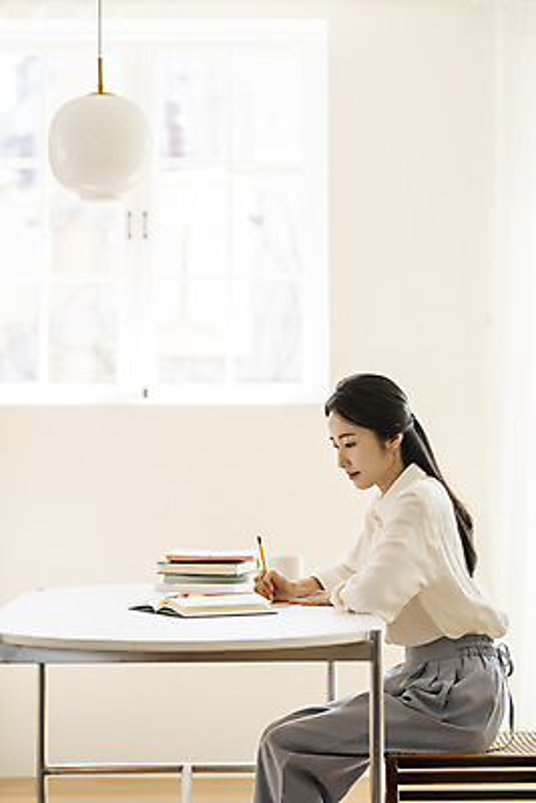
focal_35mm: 85
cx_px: 268
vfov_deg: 23.9
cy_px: 402
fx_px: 1897
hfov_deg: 16.1
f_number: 2
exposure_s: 1/320
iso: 125
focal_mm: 85
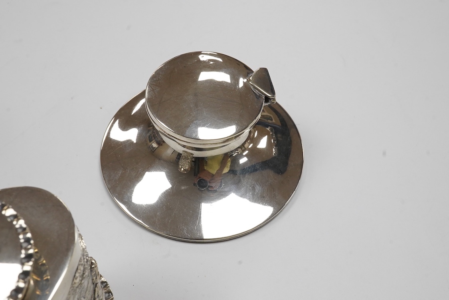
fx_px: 561
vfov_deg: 29.9
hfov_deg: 43.6
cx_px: 224
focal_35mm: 45
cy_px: 150
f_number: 22
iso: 2500
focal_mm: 30
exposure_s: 1/100
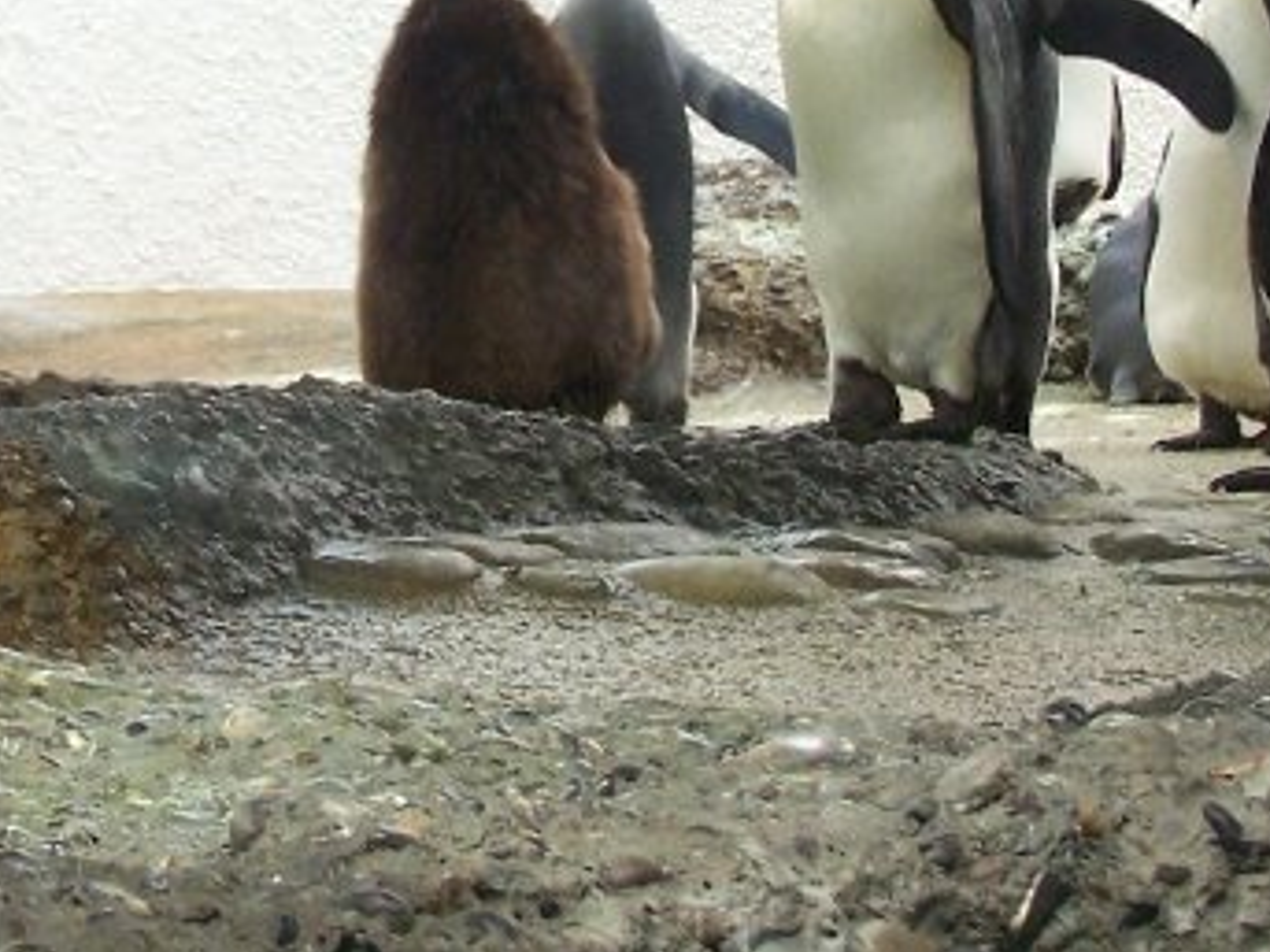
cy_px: -7
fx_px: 6308
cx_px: 337
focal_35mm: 172
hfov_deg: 11.5
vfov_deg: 8.6
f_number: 3.1
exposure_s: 1/40
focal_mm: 9.8
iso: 140
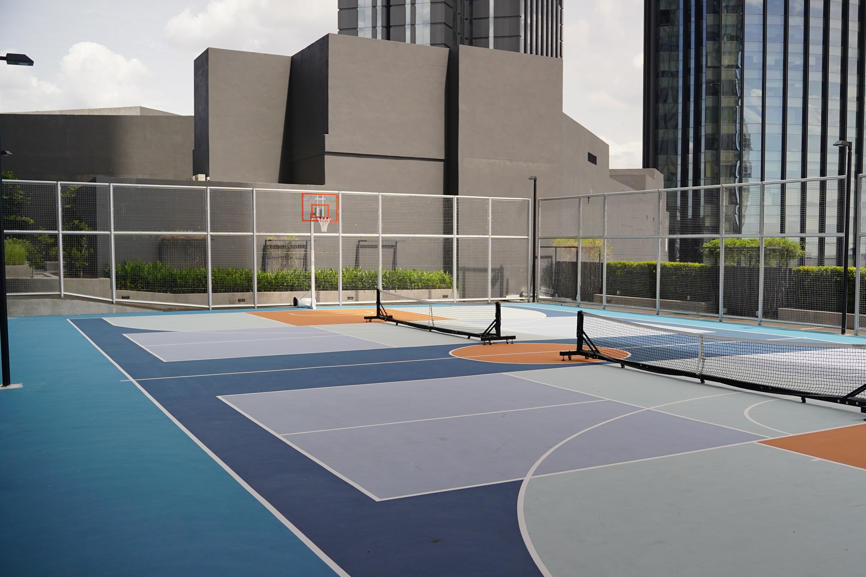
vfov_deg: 36.8
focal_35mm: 36
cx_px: 542
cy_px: 323
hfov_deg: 52.5
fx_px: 866
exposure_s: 1/100
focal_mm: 28
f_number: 2.8
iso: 320
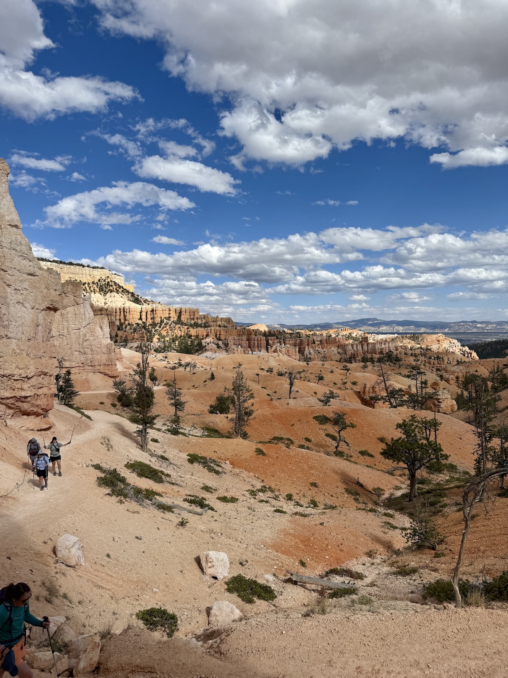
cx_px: 254
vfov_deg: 71.6
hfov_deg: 56.8
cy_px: 339
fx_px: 470
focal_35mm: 24
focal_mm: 6.76
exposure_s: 1/8130
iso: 80
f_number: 1.78
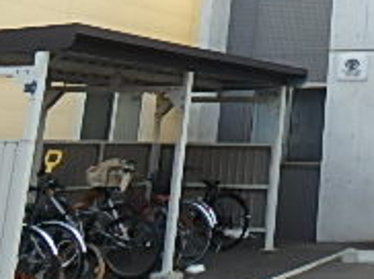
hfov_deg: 22.8
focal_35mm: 74
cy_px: -90
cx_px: 516
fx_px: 798
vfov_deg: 18.4
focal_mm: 3.7
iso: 125
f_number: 3.5
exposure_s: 1/250
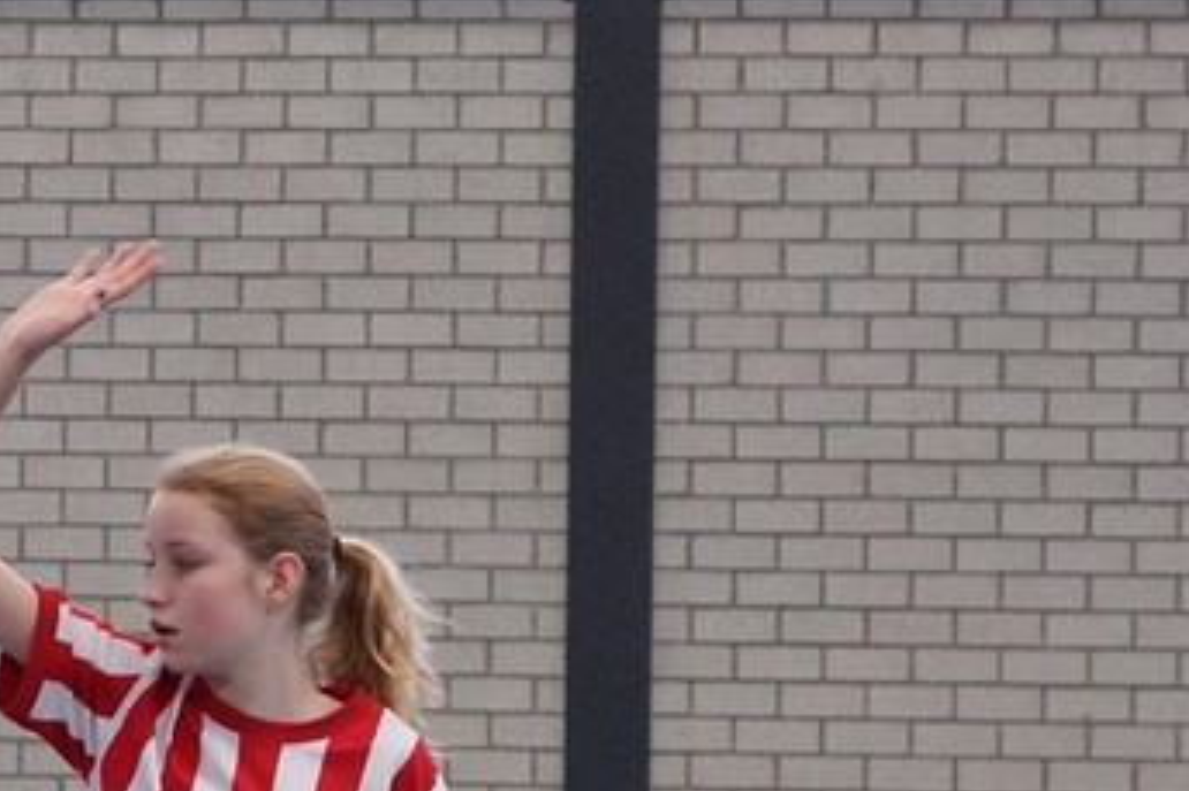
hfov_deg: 9.2
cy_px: 836
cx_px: -66
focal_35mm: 223
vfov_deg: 6.1
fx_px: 7361
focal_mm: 50
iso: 1250
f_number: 3.2
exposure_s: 1/250
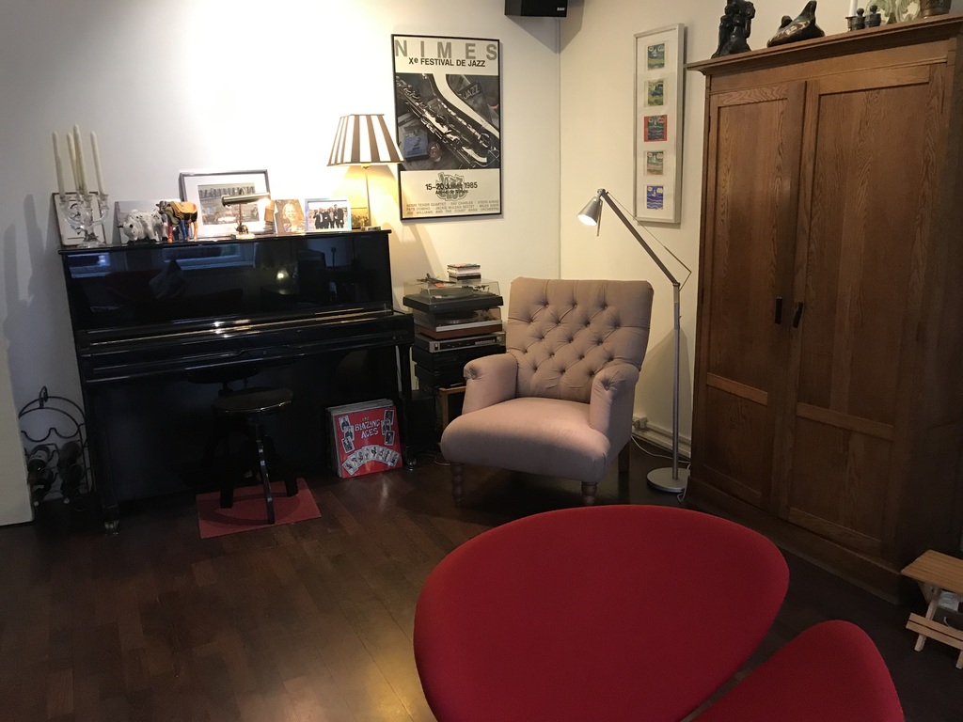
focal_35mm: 28
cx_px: 482
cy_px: 361
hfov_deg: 63.4
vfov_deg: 49.7
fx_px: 779
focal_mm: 3.99
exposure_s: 1/17
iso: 100
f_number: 1.8
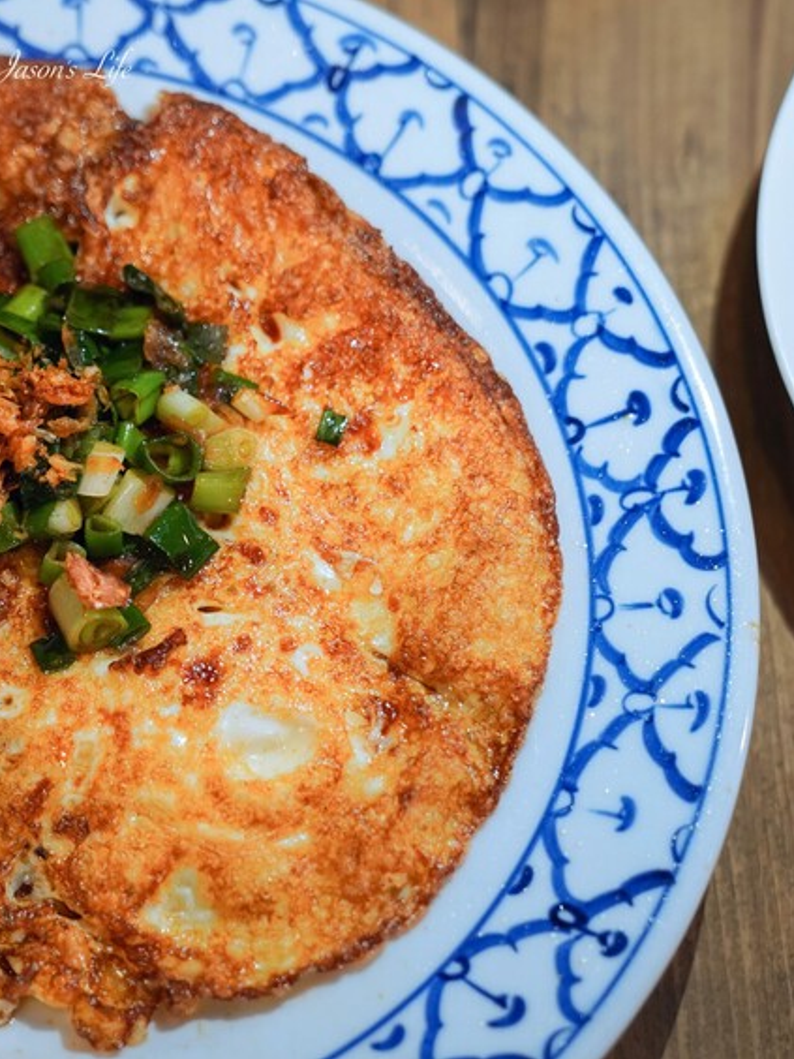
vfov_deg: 27.4
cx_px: 64
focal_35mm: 71
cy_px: 530
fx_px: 2171
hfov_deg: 20.3
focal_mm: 49
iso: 500
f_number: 2.8
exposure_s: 1/50
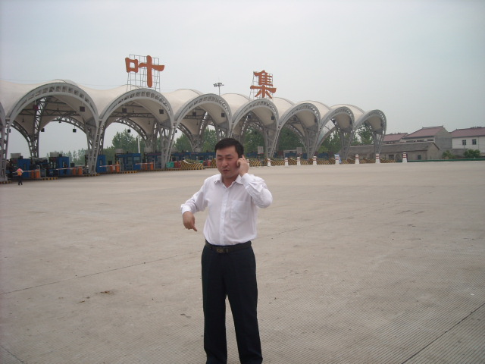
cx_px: 242
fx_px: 490
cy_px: 182
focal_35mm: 35
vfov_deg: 40.7
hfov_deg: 52.6
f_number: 5.6
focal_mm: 5.7
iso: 64
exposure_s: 1/260
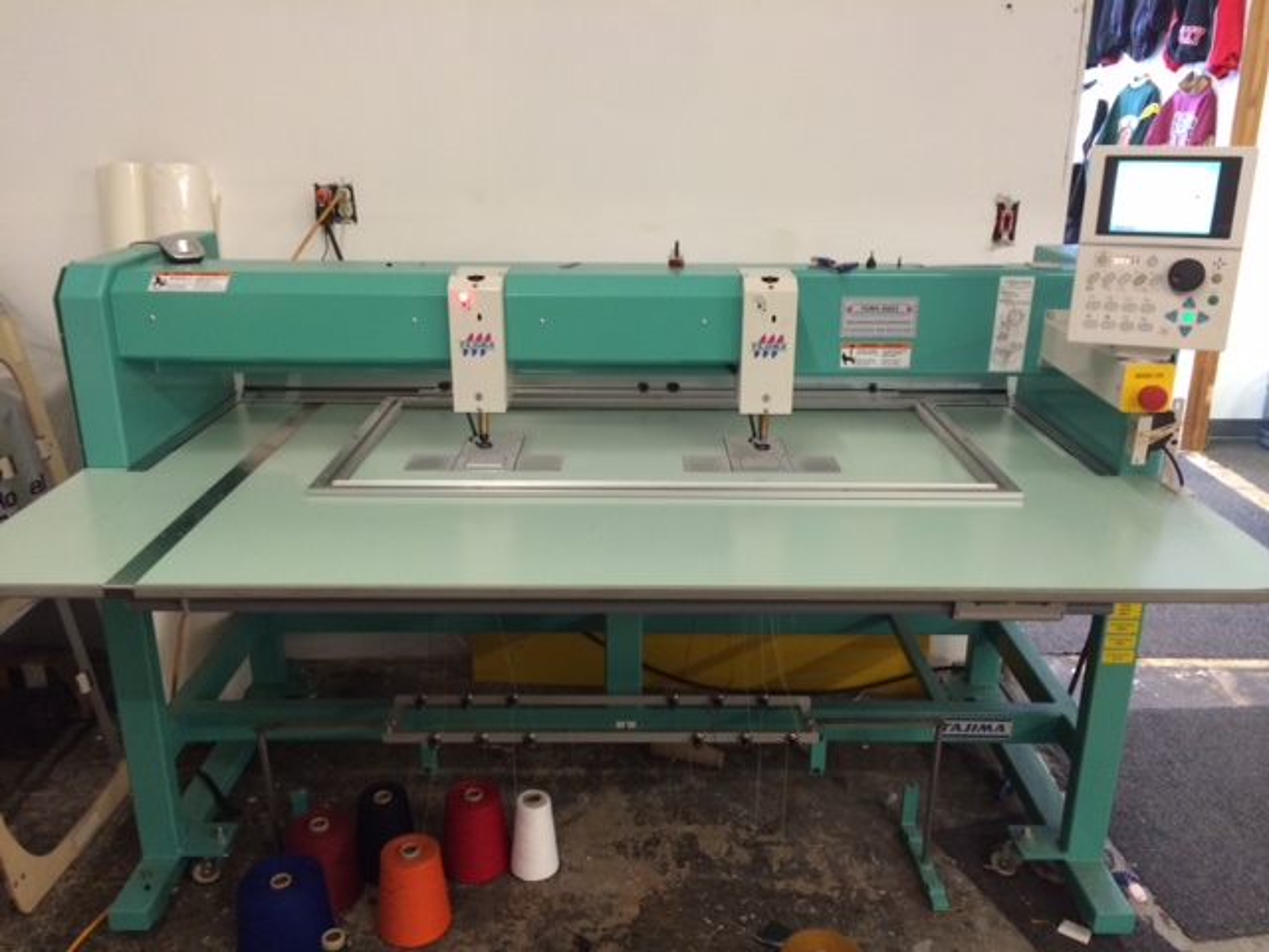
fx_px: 1100
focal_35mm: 30
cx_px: 634
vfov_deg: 46.8
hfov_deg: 60.0
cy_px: 476
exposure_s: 1/30
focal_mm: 4.12
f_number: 2.2
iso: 250
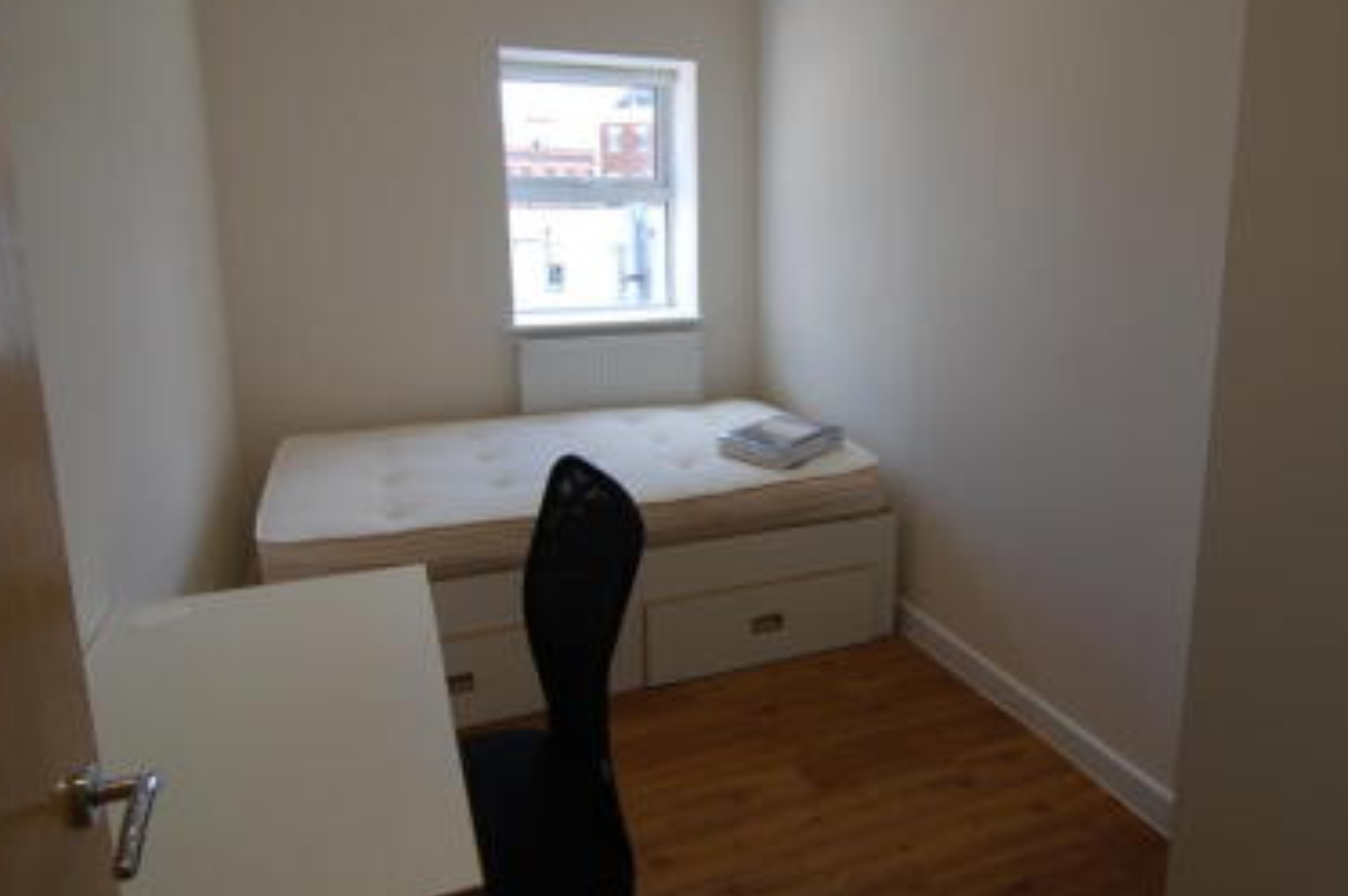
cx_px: 755
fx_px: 860
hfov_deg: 75.8
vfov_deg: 54.8
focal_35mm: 23
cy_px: 378
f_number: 5
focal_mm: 12
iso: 200
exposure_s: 1/100
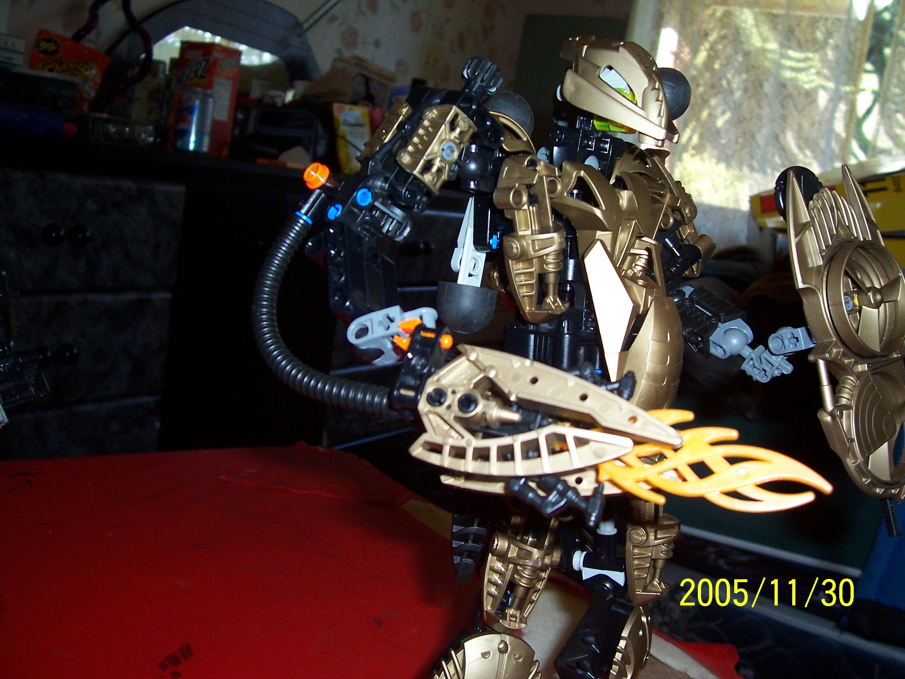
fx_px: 889
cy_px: 340
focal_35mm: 34
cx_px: 452
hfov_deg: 54.0
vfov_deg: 41.8
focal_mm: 5.6
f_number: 2.7
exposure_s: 1/60
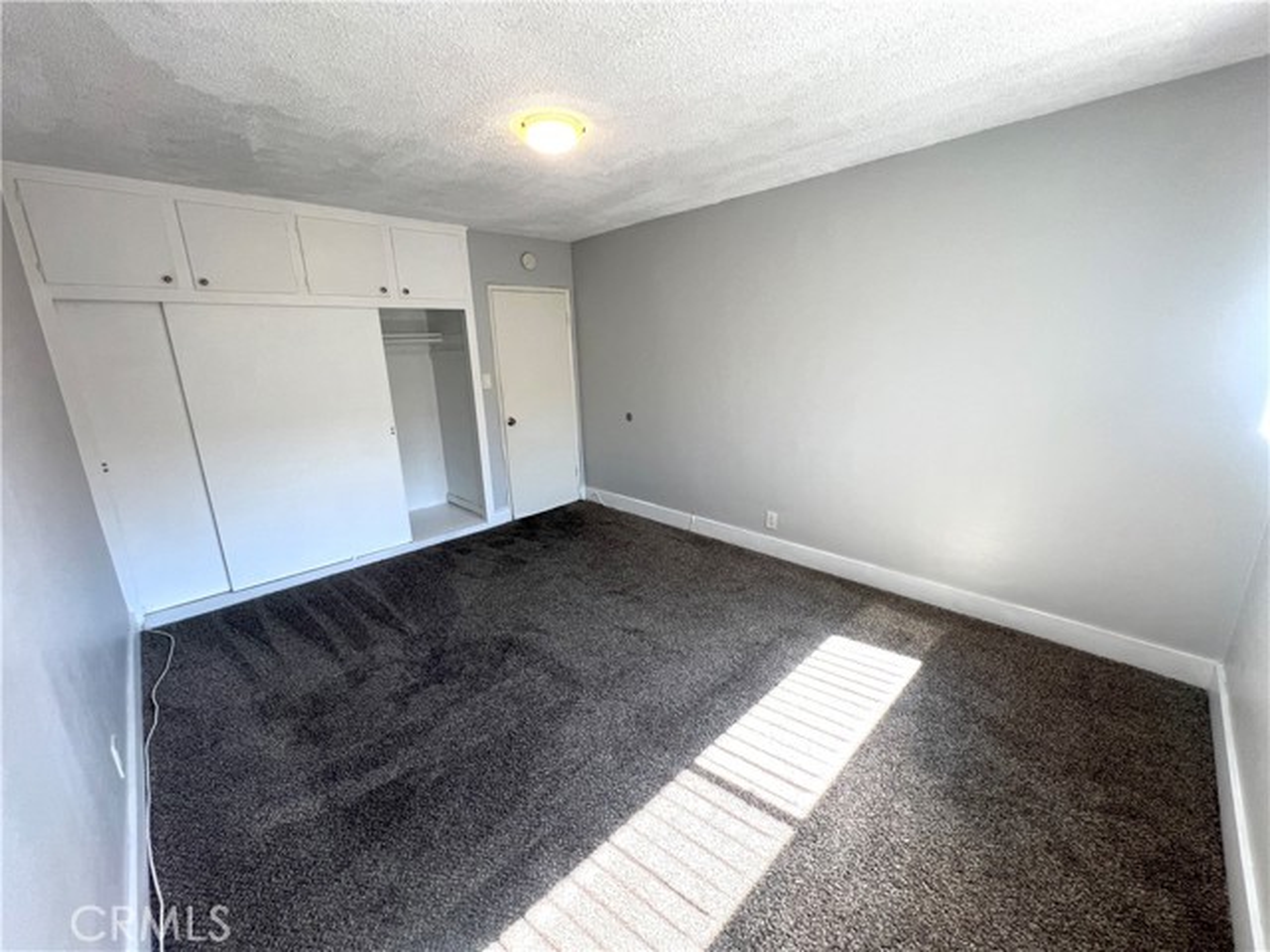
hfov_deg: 106.2
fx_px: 477
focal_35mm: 13
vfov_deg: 89.9
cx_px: 635
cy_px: 476
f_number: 1.8
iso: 80
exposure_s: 1/120
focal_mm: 1.57
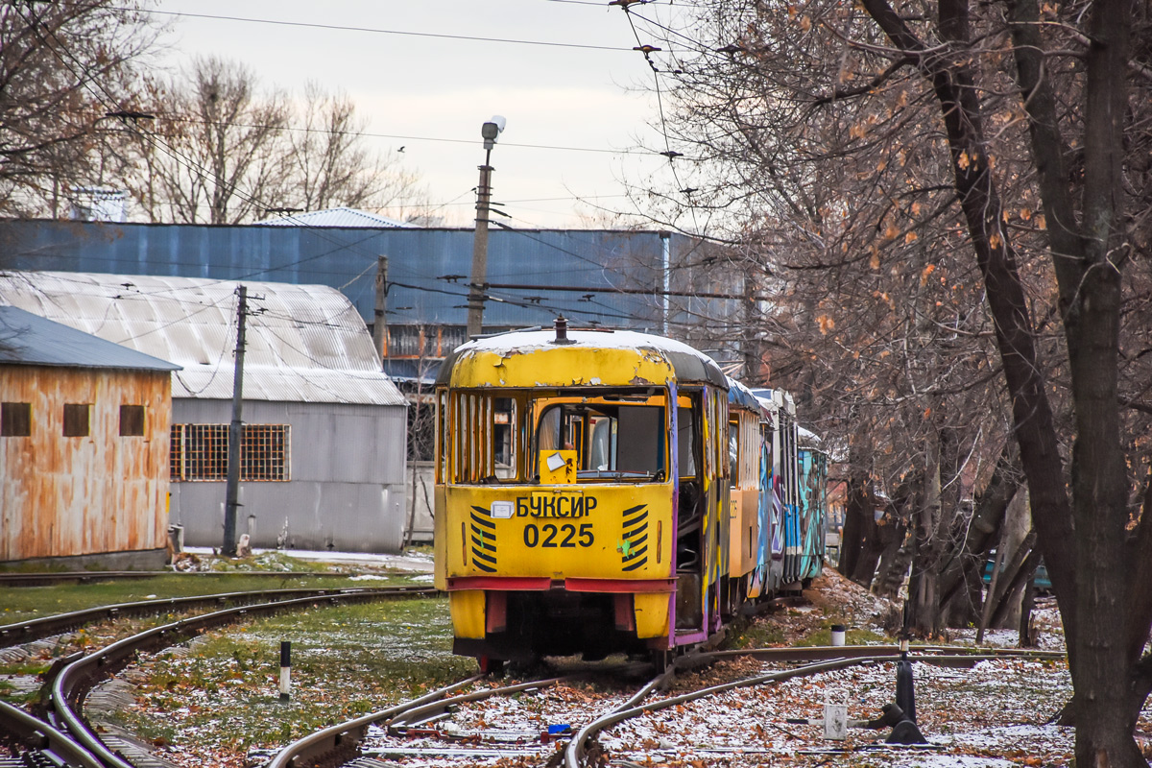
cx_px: 576
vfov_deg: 6.5
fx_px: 6719
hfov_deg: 9.8
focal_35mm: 210
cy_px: 384
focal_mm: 140
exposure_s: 1/125
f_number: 5.6
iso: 800
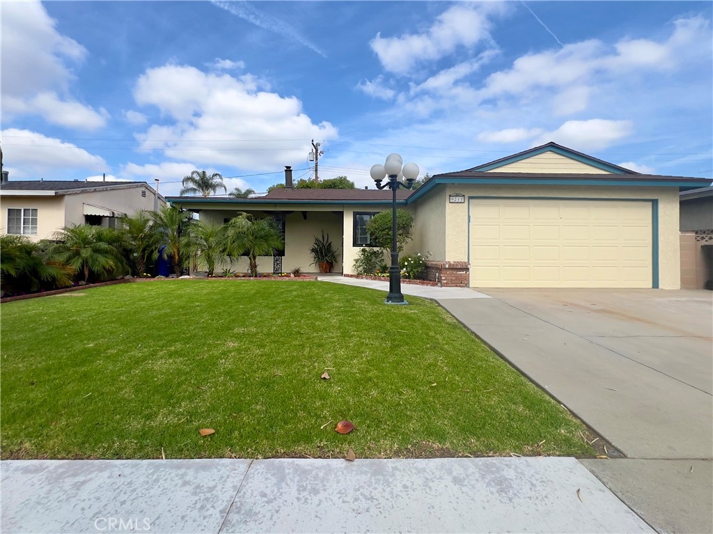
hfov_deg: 106.2
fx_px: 268
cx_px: 356
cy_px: 267
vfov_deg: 89.9
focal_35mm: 13
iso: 32
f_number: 1.8
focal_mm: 1.57
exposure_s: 1/1410
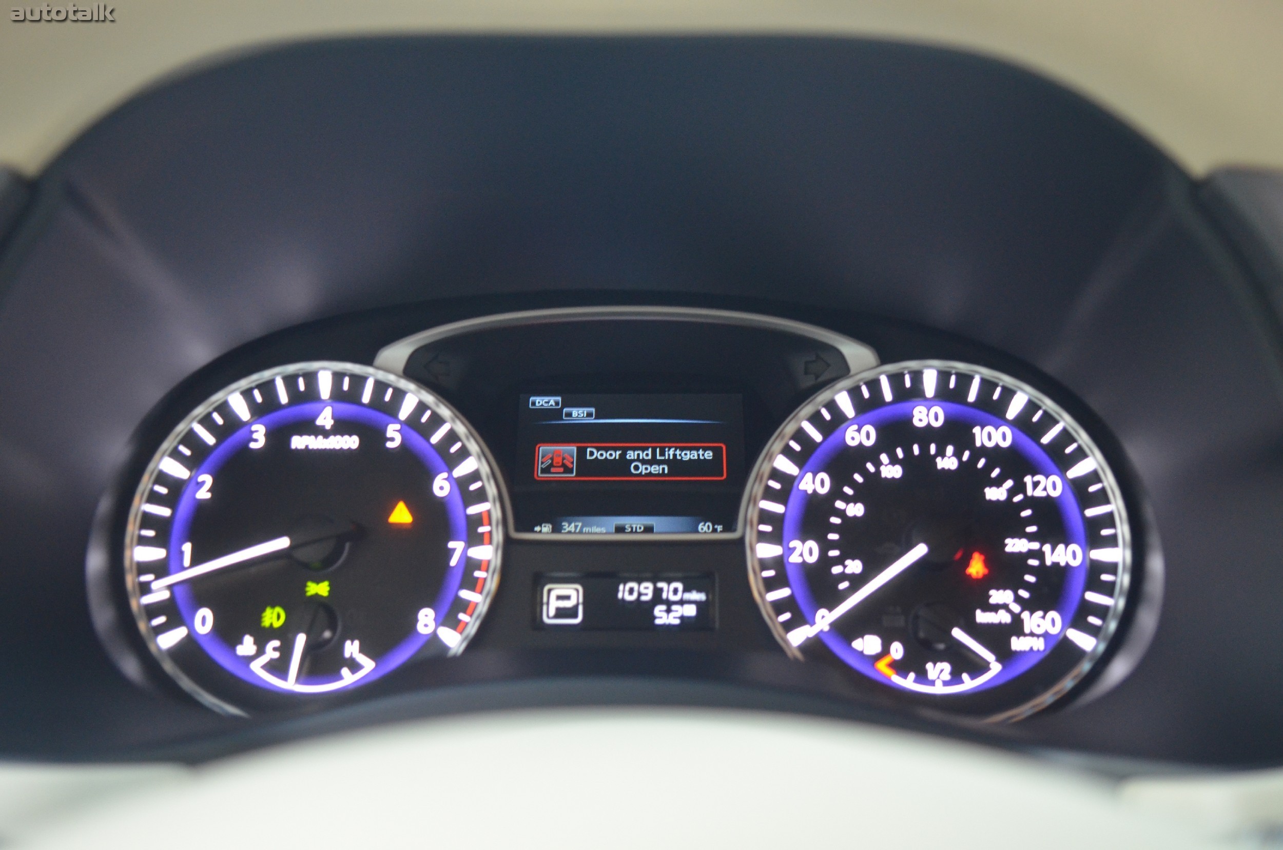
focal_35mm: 42
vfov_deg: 31.8
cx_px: 642
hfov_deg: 46.5
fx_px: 1494
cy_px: 425
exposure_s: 1/25
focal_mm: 28
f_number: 2.8
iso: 1600
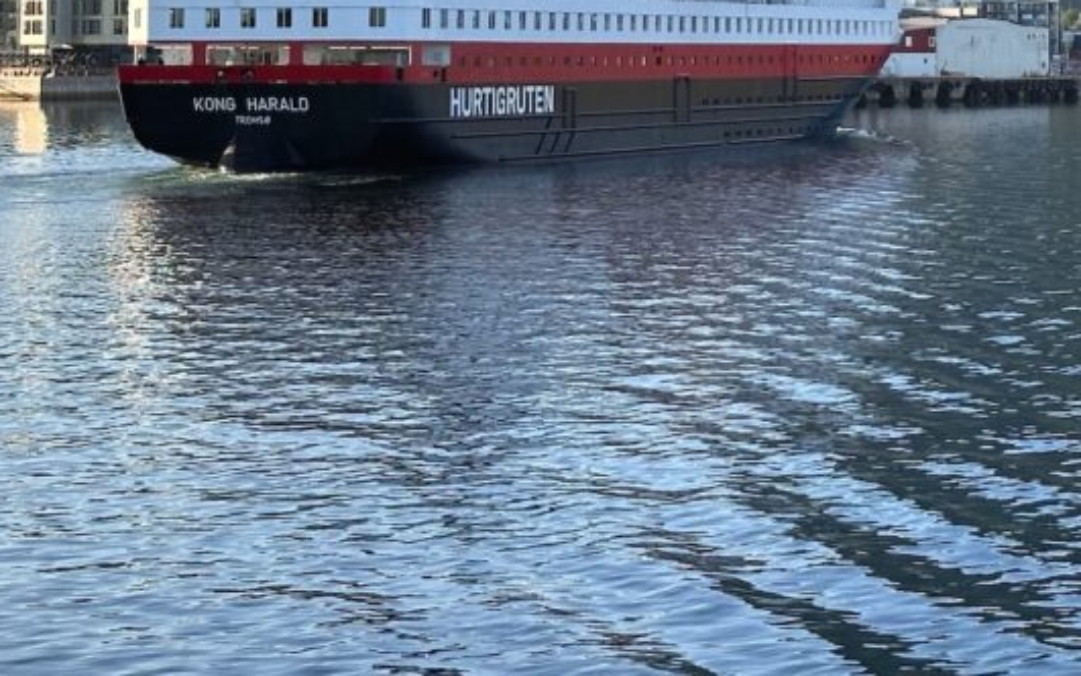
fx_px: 3388
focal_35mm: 115
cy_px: -102
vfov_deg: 11.2
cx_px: 906
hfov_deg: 17.9
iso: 64
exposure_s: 1/1880
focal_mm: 6.86
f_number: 1.78
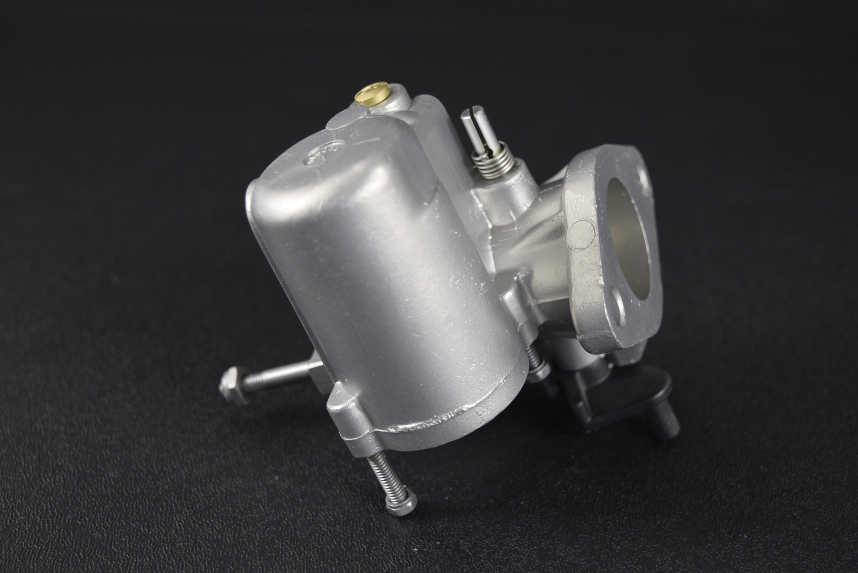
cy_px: 286
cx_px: 429
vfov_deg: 22.7
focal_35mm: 60
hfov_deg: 33.4
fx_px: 1431
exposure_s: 1/125
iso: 400
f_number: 6.3
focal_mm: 40
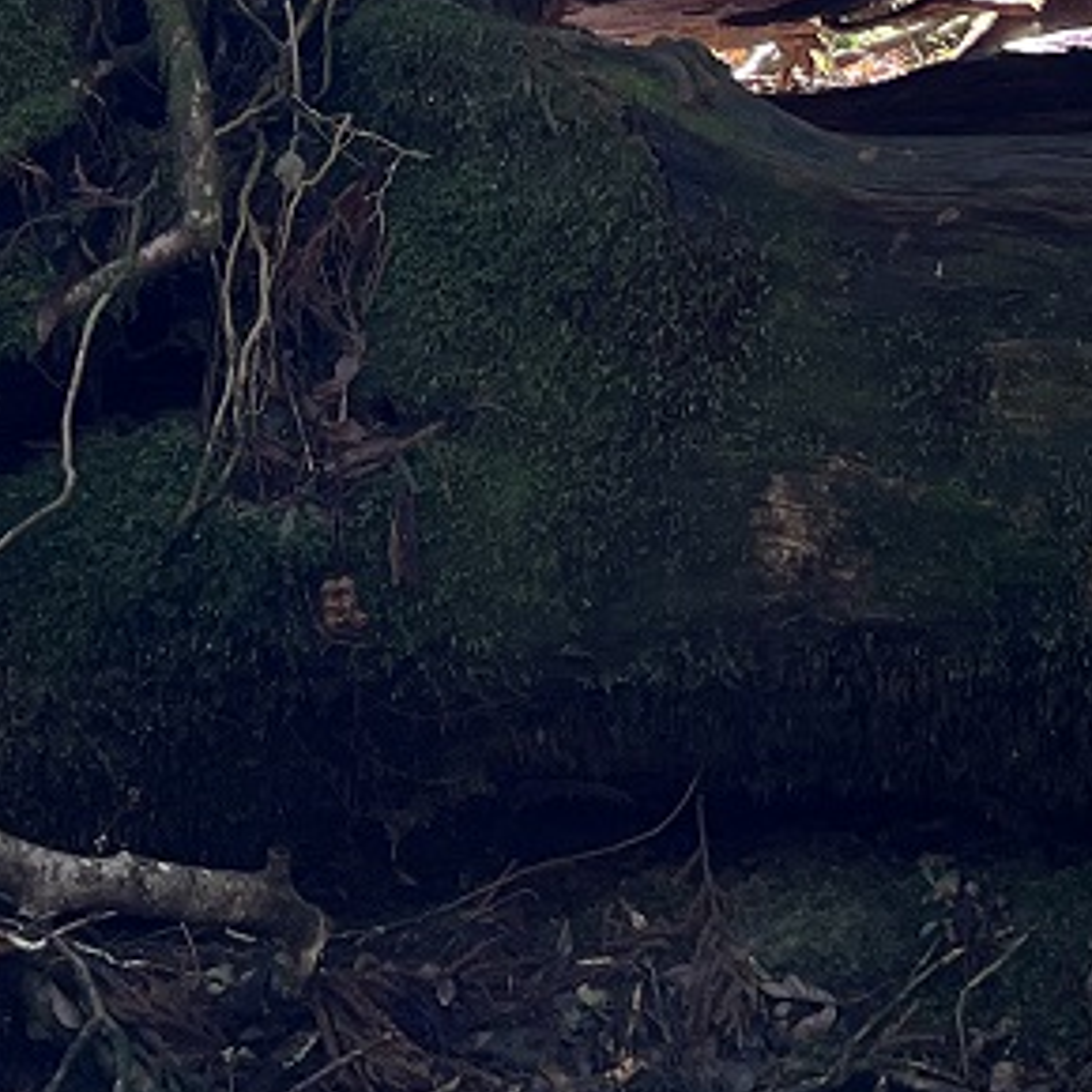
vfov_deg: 16.6
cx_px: 621
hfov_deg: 18.1
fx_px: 3426
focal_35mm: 96
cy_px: -493
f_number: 1.5
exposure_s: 1/121
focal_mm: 5.7
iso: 50
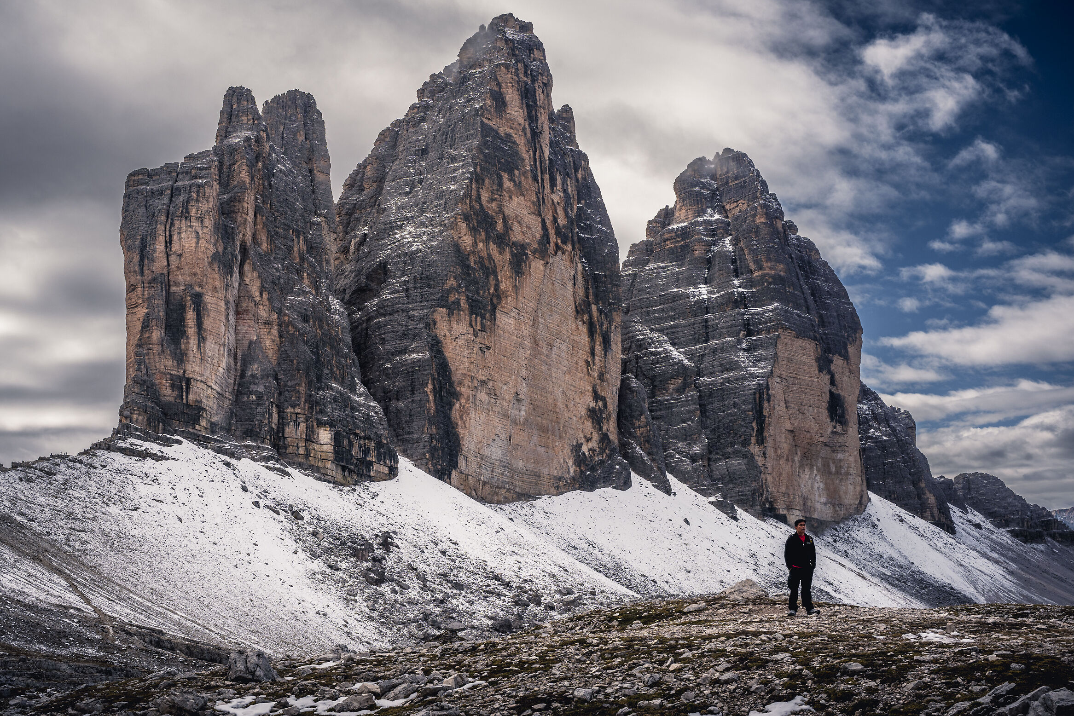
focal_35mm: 36
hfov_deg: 53.1
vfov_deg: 36.9
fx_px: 1074
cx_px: 523
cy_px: 367
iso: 400
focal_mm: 35
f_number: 11
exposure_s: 1/320
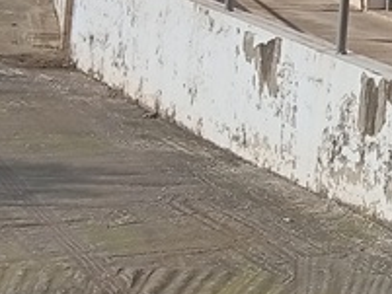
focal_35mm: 132
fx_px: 1496
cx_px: 669
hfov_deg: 13.6
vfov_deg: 11.0
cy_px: -62
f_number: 1.8
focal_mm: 3.96
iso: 50
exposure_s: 1/1399
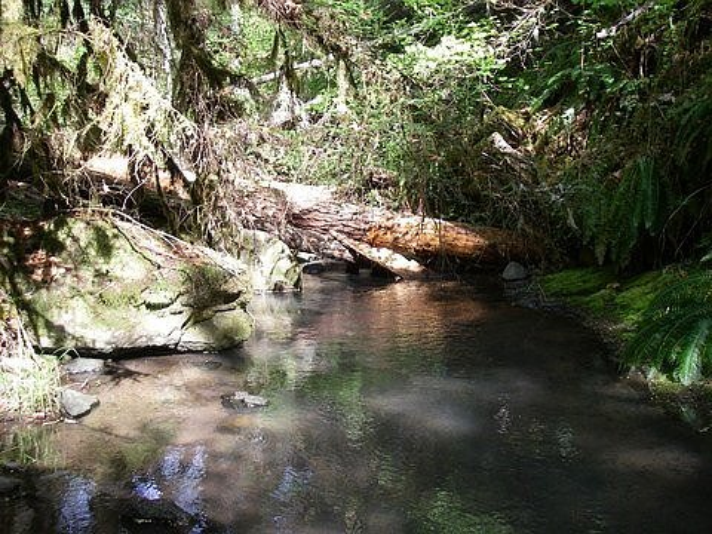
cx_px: 356
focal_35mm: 38
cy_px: 267
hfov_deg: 49.0
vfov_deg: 37.7
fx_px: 782
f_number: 3.3
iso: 64
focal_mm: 6.3
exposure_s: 1/60
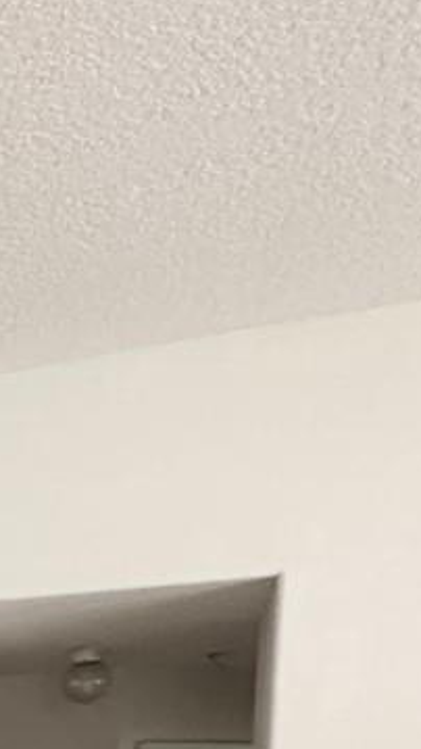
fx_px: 1349
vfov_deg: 26.8
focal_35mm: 68
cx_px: -784
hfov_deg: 11.6
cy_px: 939
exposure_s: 1/60
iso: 320
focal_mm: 2.22
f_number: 2.2
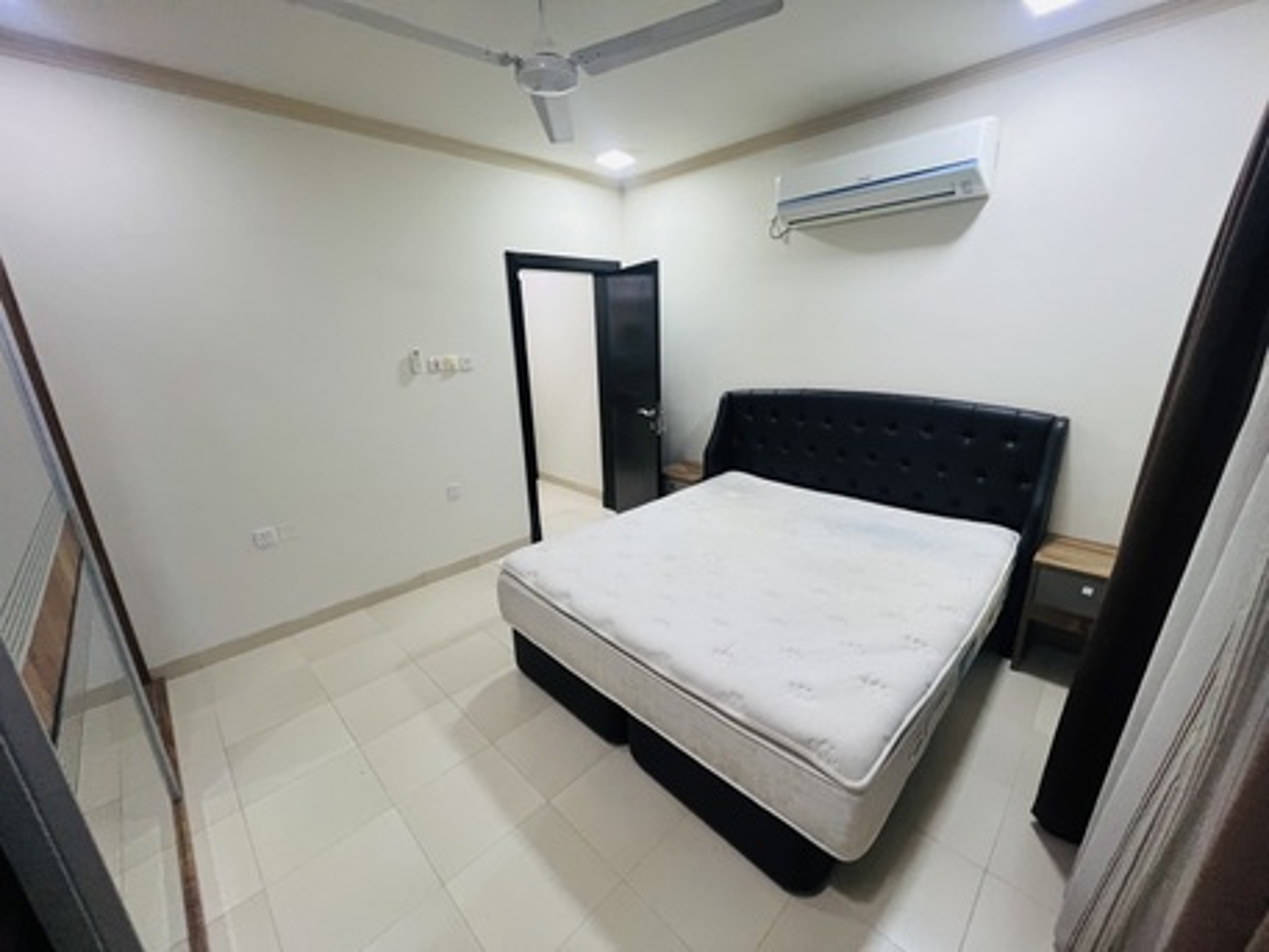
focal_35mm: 13
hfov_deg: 106.2
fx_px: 477
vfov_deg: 89.9
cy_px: 476
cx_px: 634
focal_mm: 1.57
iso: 200
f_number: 1.8
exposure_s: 1/50
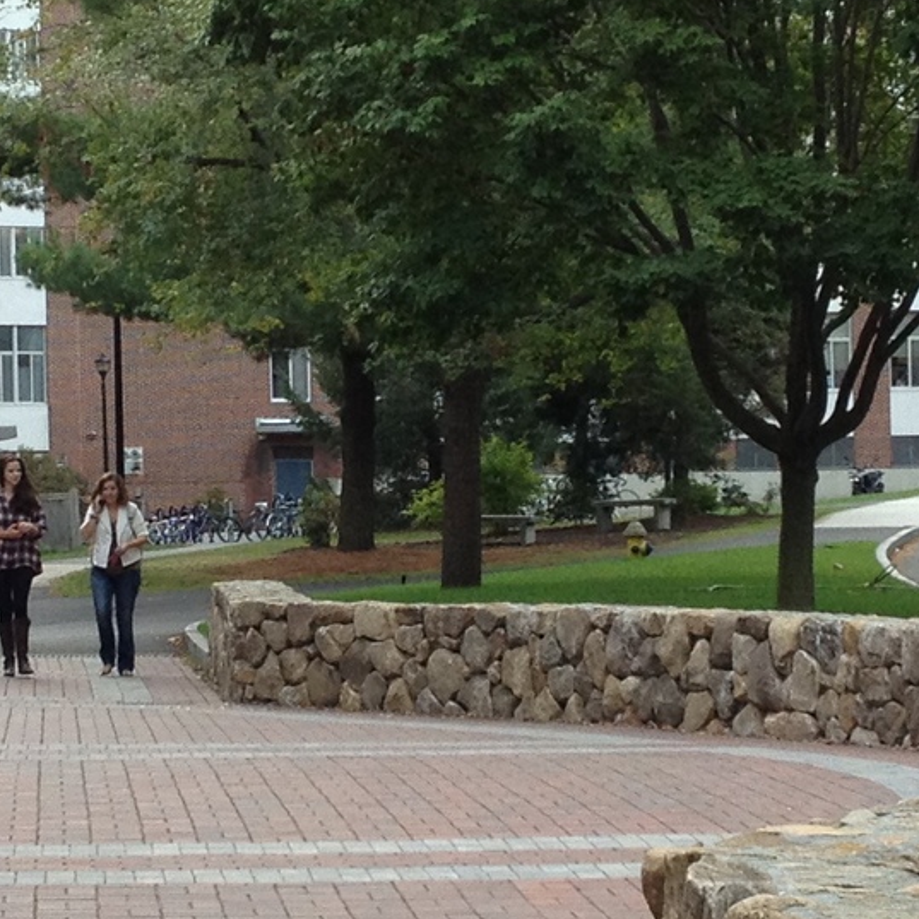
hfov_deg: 12.1
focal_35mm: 144
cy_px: 477
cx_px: 412
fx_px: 4325
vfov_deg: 12.1
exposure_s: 1/302
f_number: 2.4
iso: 80
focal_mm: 4.28
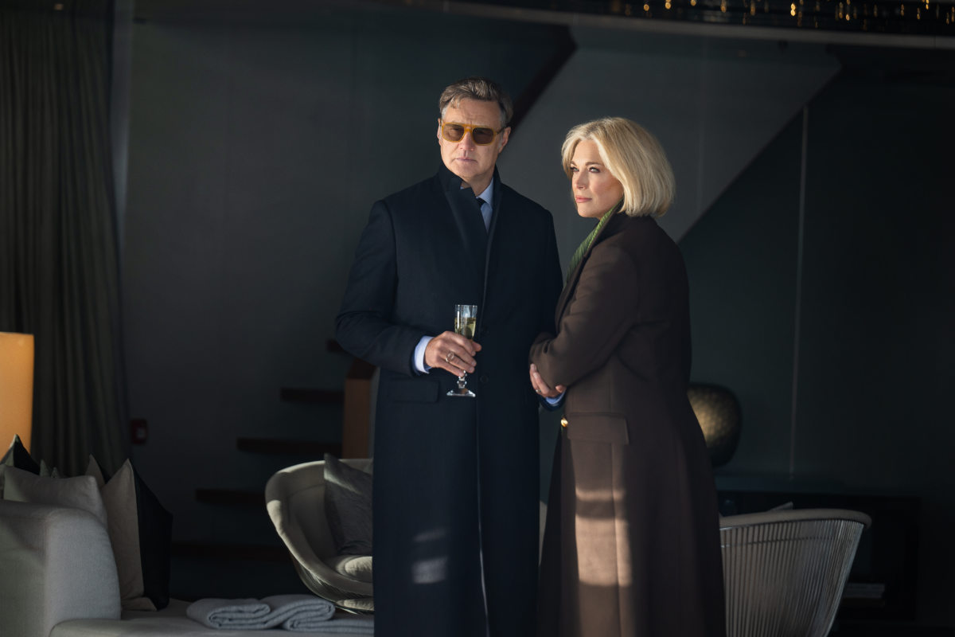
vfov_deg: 7.4
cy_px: 318
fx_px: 4907
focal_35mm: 185
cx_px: 478
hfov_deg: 11.1
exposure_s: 1/200
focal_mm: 185
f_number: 3.5
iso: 100
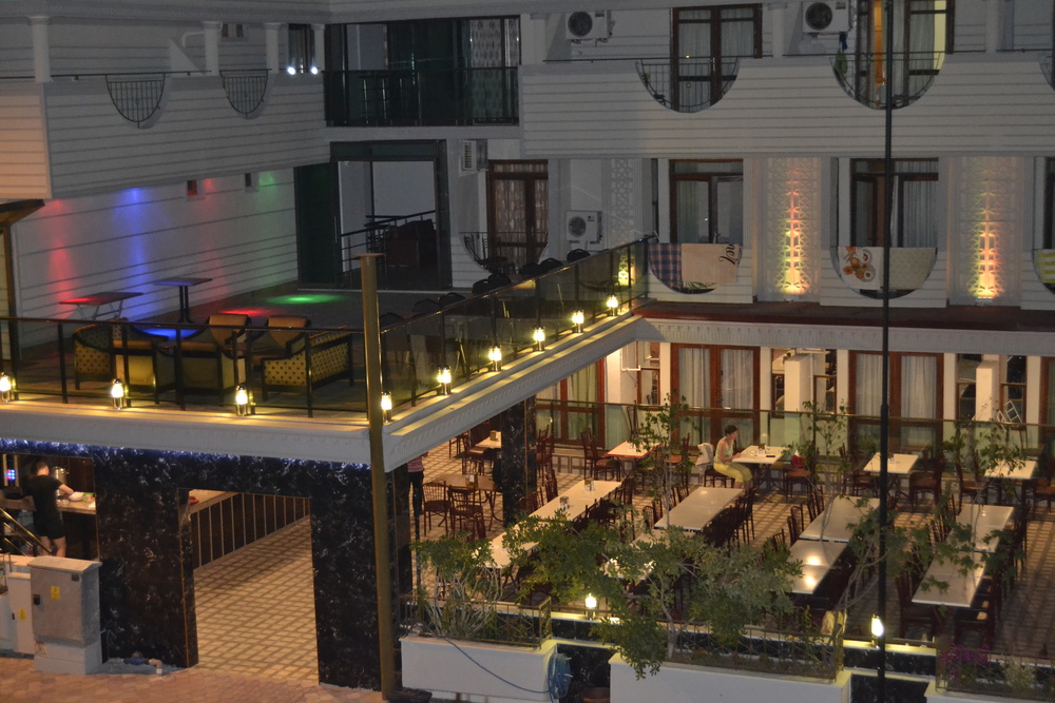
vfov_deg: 23.8
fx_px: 1671
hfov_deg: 35.0
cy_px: 352
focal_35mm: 57
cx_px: 528
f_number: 4.8
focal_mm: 38
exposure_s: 1/60
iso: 3200
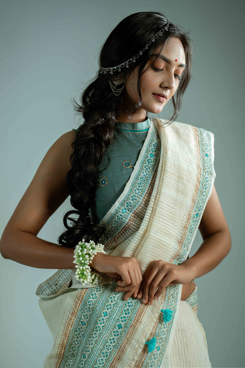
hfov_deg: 27.0
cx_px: 122
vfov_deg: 39.6
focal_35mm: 50
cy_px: 184
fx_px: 510
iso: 200
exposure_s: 1/125
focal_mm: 50
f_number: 1.8
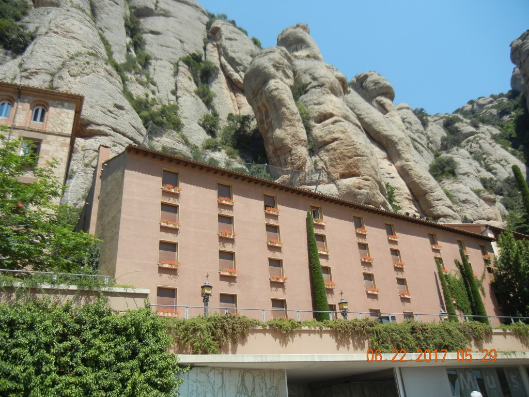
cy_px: 198
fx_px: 458
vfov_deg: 46.8
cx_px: 264
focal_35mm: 30
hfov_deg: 60.0
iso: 160
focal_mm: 5.4
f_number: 7
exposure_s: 1/285
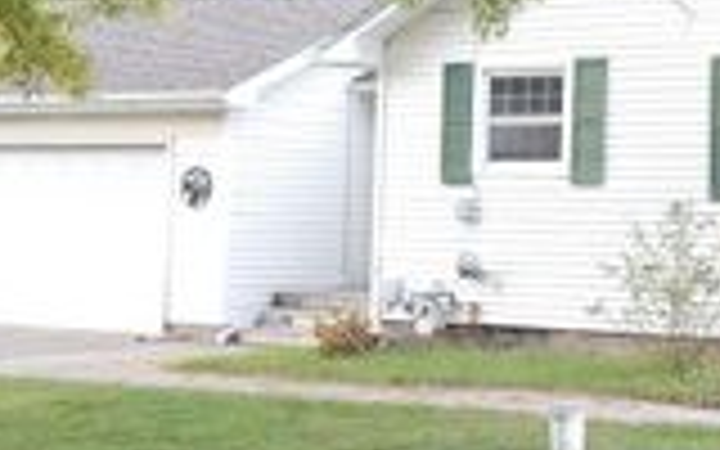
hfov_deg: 23.2
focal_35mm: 83
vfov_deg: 15.7
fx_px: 1629
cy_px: 164
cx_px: 814
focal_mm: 4.5
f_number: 3.1
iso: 125
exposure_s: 1/50
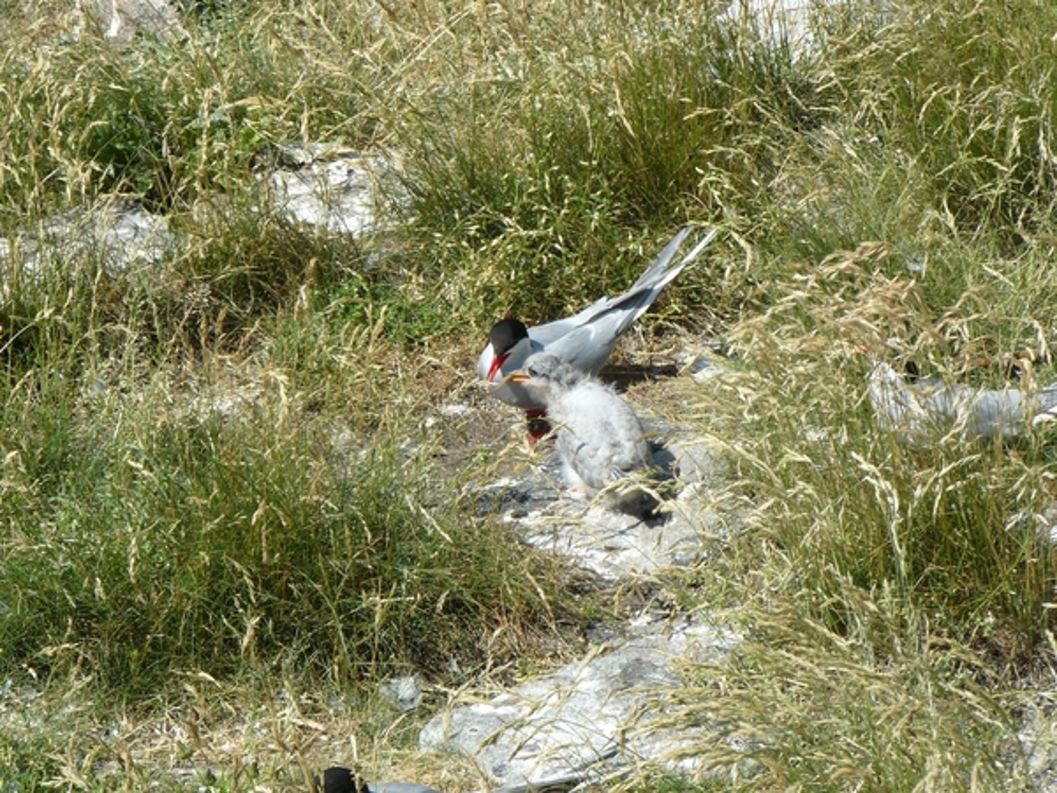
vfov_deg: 7.8
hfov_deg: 10.4
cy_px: 396
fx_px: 5802
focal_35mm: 190
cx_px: 528
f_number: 7.1
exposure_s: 1/400
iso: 200
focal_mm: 31.6
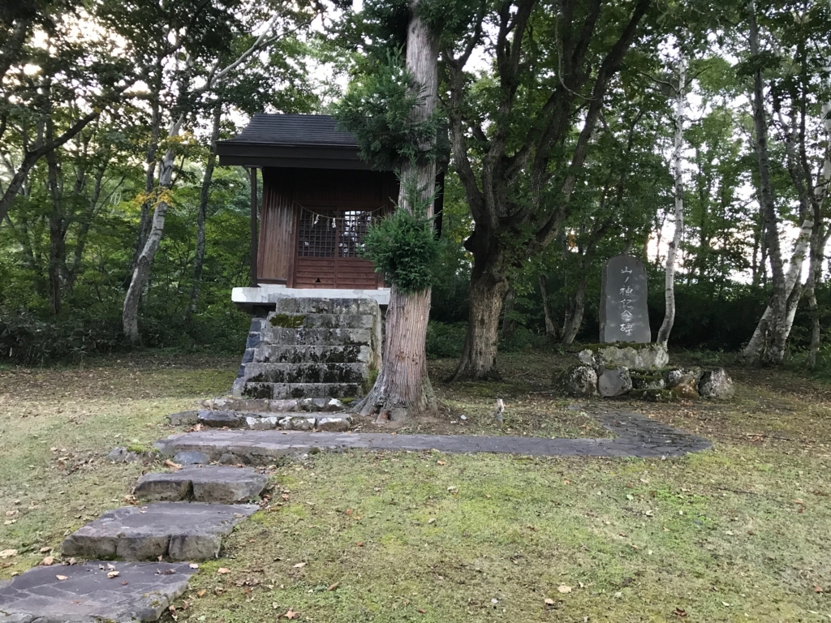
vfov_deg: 49.7
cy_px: 312
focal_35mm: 28
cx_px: 416
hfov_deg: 63.4
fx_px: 672
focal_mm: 3.99
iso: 40
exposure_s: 1/30
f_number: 1.8
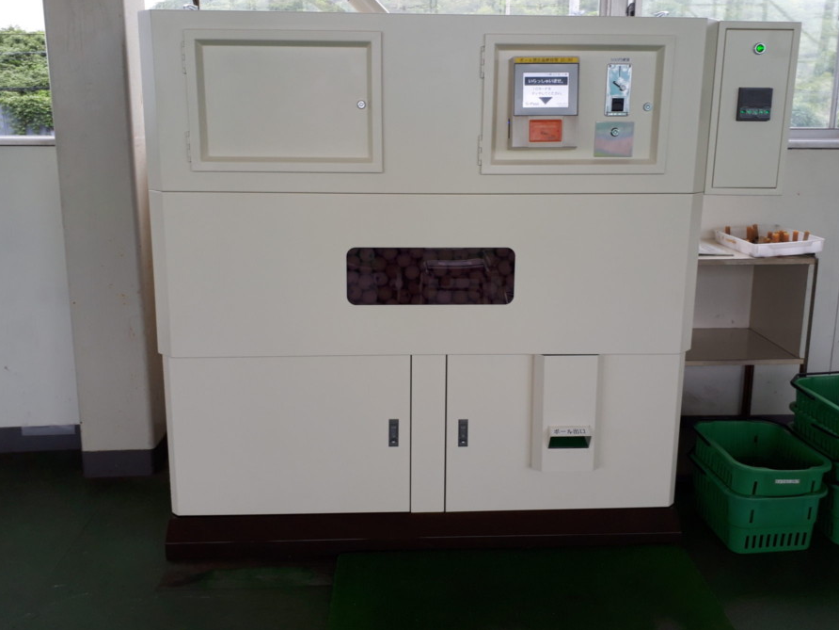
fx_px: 751
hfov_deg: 58.3
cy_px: 274
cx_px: 431
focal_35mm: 31
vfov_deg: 45.3
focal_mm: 3.6
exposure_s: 1/111
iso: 40
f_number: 1.9
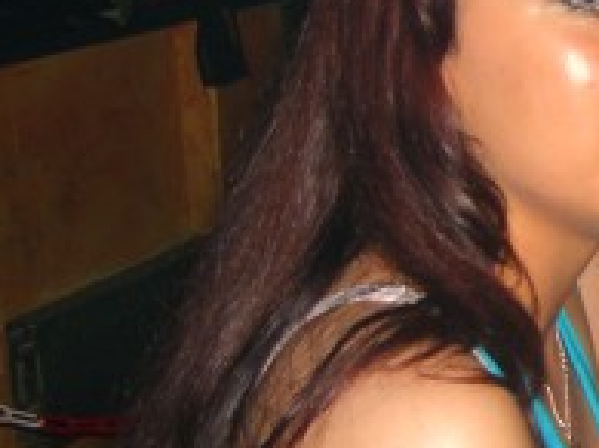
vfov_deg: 12.6
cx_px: 811
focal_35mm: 117
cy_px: 230
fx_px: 2023
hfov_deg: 15.9
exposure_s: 1/60
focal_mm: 7.9
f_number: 2.8
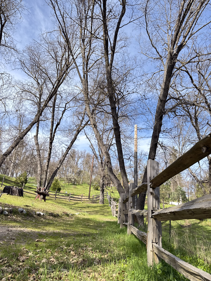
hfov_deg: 56.8
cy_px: 140
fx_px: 195
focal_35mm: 24
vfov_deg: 71.6
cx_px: 106
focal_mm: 6.76
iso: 80
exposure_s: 1/1151
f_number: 1.78
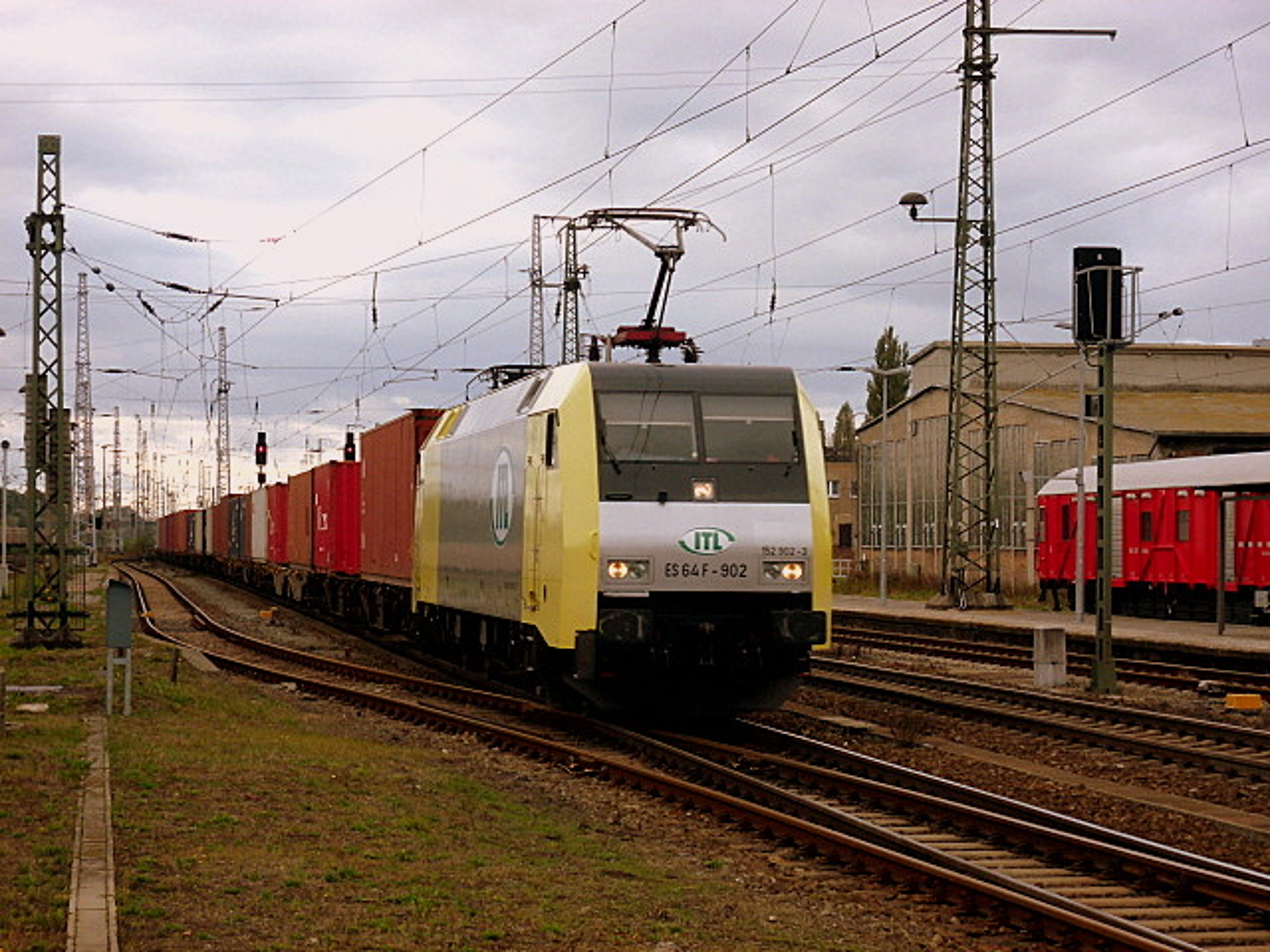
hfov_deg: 20.7
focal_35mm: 95
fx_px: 3485
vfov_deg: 15.6
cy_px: 476
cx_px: 635
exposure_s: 1/133
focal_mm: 17
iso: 100
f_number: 5.7
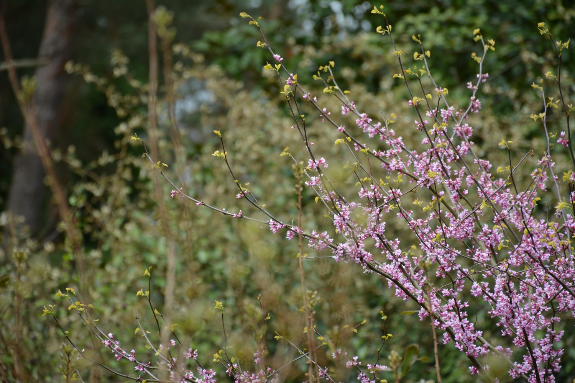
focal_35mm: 210
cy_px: 192
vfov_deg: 6.5
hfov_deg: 9.8
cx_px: 288
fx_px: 3354
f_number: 5.6
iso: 400
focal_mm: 140
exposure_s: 1/500
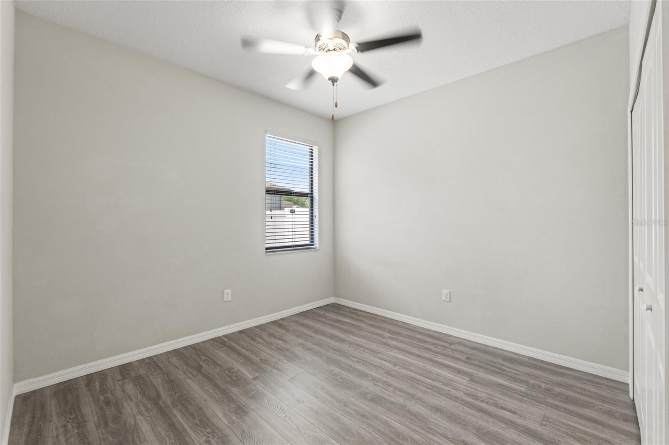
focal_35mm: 15
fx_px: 279
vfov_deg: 77.3
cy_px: 222
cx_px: 334
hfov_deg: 100.4
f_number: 7.1
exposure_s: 1/10
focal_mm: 10
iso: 400
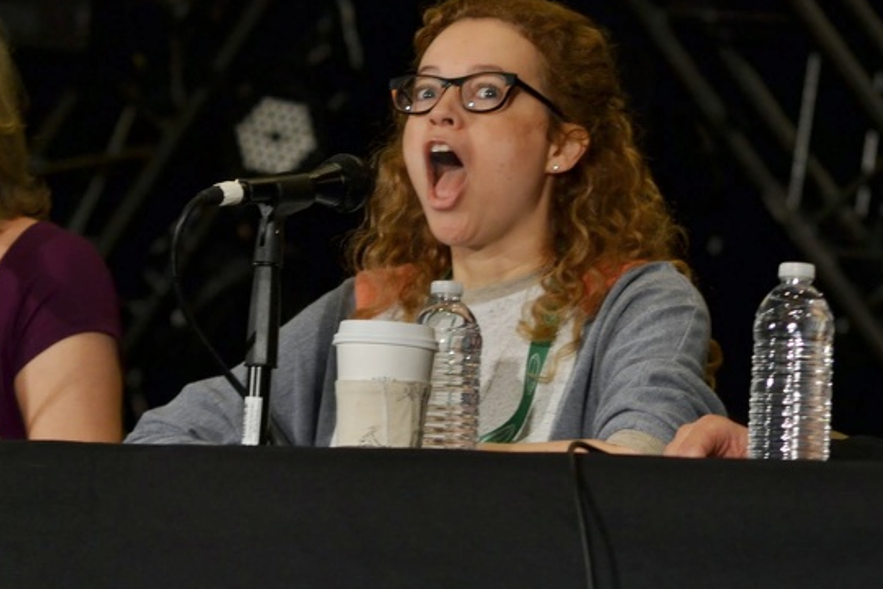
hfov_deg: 7.7
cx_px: 260
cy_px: 224
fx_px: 6575
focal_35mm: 268
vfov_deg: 5.1
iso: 800
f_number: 5.6
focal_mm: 122
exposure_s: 1/80
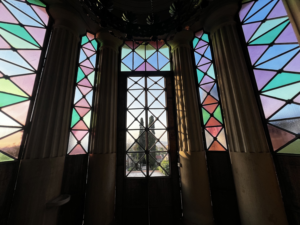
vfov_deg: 89.9
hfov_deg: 106.2
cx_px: 150
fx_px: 113
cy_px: 112
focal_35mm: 13
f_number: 1.8
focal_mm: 1.57
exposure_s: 1/367
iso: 32
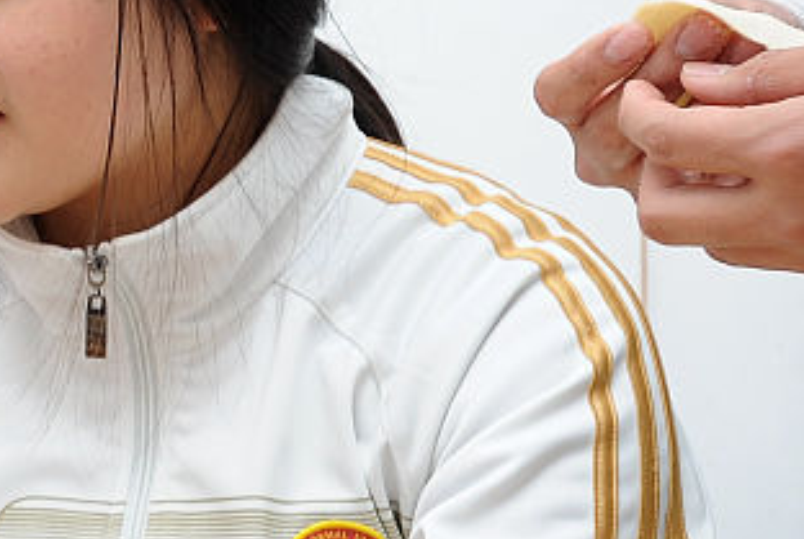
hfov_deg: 14.5
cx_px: -655
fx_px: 2751
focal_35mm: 123
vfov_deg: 11.2
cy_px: 347
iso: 200
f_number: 5
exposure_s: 1/60
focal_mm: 32
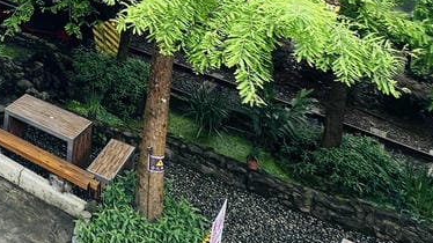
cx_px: -170
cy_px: -157
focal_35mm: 49
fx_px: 562
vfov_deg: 19.8
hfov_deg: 30.2
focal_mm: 2.22
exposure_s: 1/149
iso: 40
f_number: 2.2
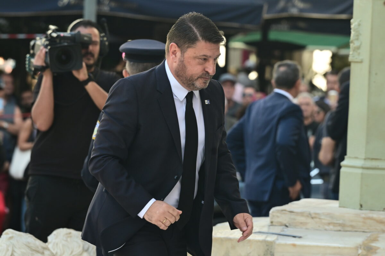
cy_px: 128
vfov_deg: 4.6
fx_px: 3208
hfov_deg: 6.9
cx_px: 192
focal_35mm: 300
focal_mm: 200
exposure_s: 1/400
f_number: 6.3
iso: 640
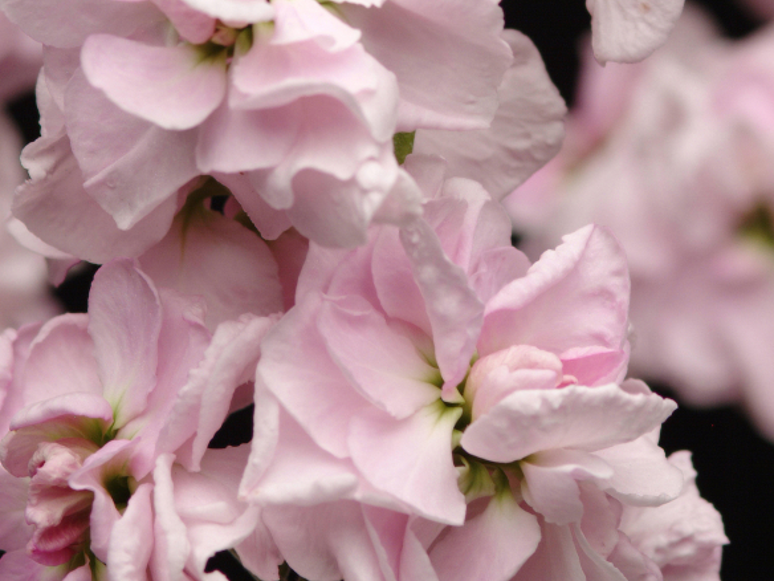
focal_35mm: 415
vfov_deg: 3.6
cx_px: 296
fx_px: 9286
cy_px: 90
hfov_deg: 4.8
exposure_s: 1/60
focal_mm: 105
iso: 100
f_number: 6.7
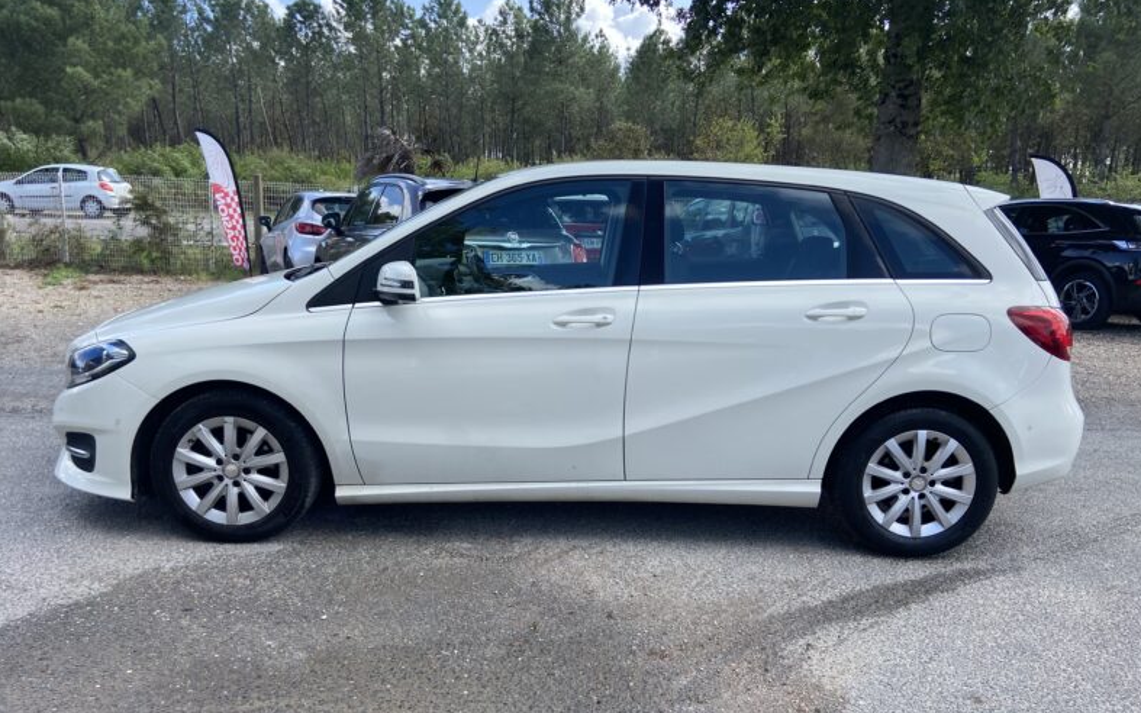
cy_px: 384
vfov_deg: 44.5
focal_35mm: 28
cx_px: 577
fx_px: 871
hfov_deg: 66.5
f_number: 1.8
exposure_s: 1/973
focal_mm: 4.25
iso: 32
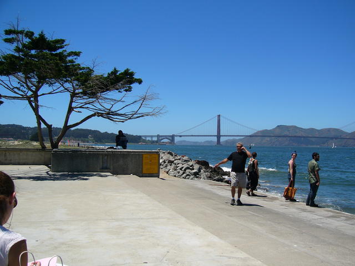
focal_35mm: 35
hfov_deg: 52.6
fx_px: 359
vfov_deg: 40.7
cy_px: 133
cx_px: 178
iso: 50
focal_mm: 5.8
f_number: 8
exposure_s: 1/250
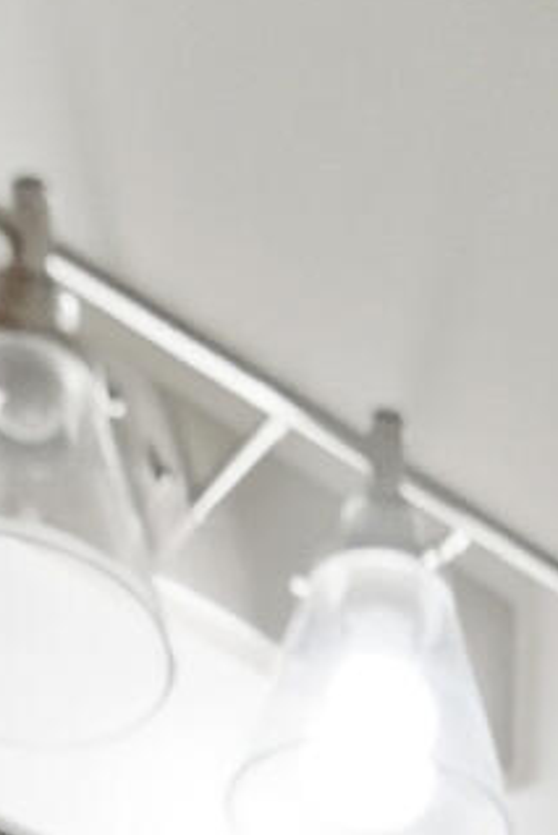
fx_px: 2183
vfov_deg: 11.8
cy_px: 2455
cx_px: 597
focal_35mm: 94
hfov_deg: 14.3
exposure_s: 1/90
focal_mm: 10
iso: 125
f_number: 5.6
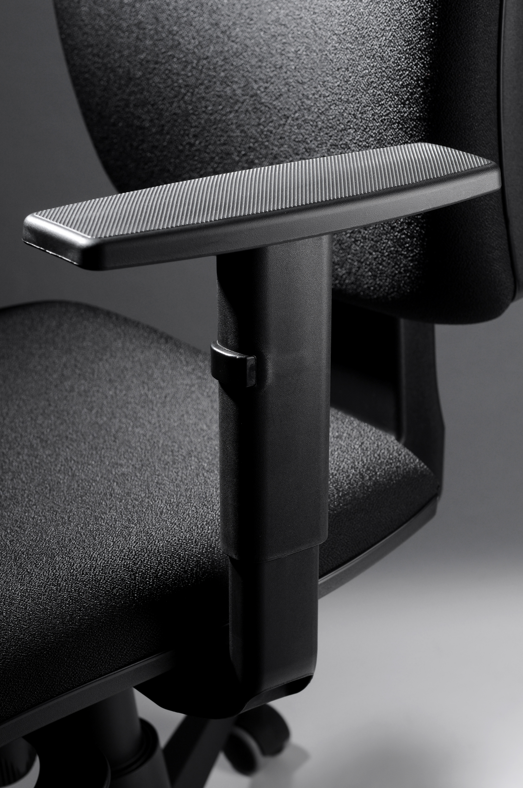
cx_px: 262
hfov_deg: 18.1
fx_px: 1638
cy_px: 394
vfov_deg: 27.0
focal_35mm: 75
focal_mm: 50
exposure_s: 1/100
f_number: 9
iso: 200
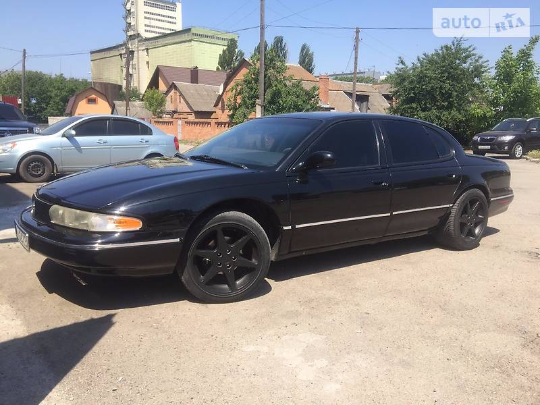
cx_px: 270
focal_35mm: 29
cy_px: 202
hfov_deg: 61.7
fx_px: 452
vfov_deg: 48.2
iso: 32
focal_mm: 4.2
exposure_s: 1/1276
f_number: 2.2
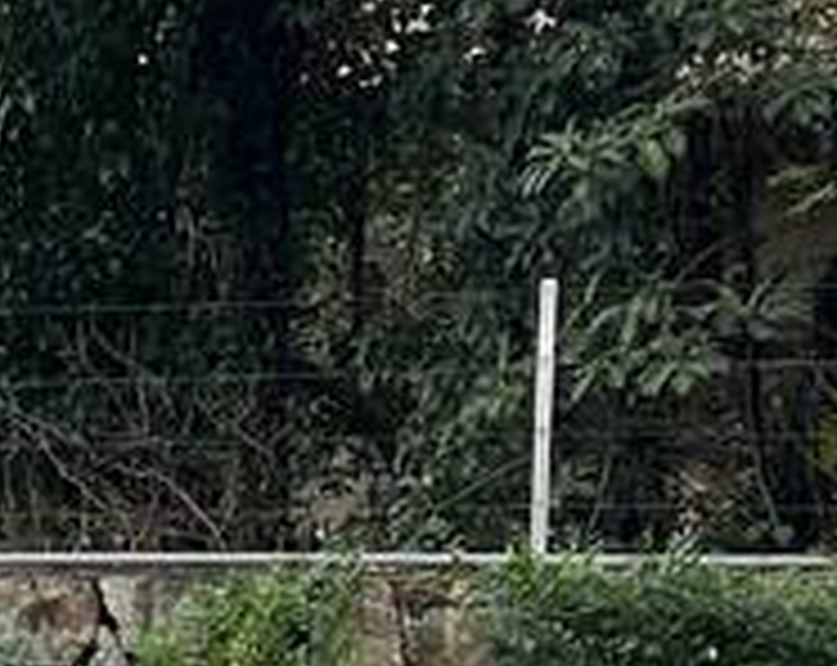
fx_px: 4870
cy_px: 873
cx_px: -369
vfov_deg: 7.7
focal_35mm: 197
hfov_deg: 9.6
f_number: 1.5
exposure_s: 1/170
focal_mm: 5.7
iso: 40
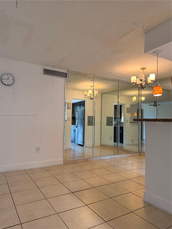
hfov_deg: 56.8
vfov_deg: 71.6
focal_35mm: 24
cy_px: 114
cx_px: 86
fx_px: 159
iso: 200
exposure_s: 1/120
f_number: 1.78
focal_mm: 6.76
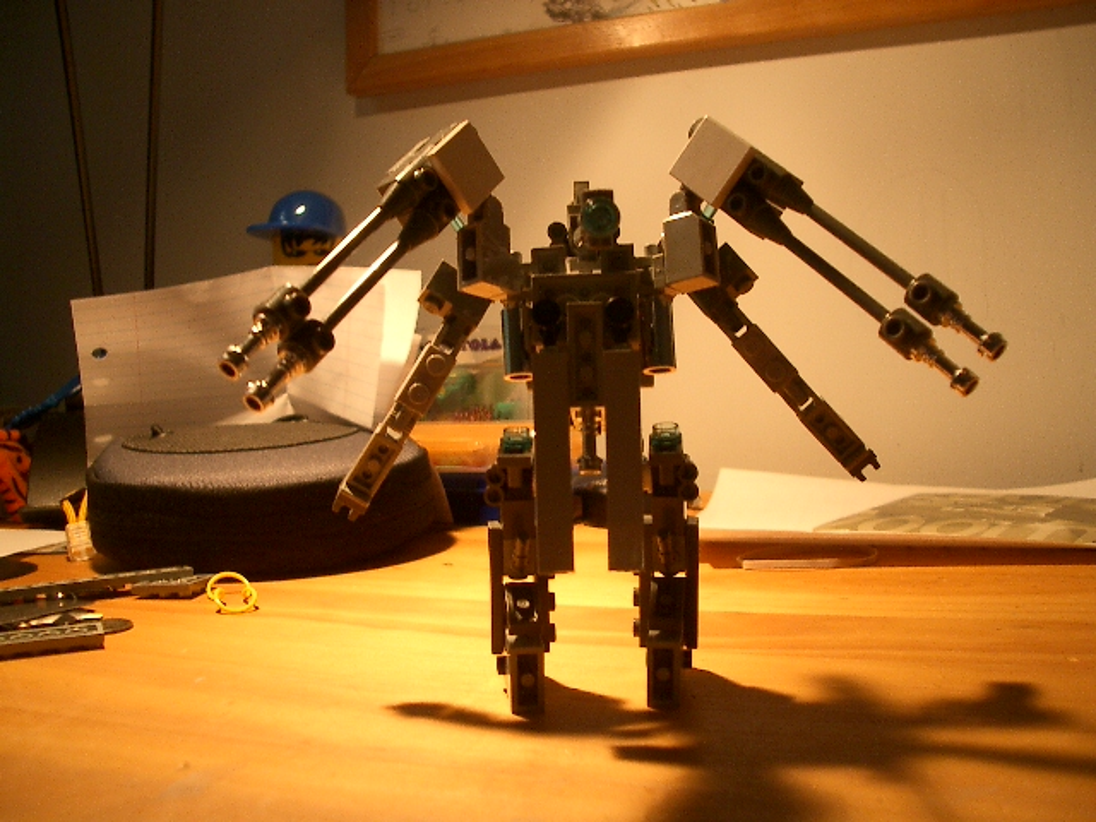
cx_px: 548
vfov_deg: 40.7
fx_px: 1108
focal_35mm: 35
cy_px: 411
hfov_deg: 52.6
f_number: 2.6
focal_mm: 5.8
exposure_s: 1/25
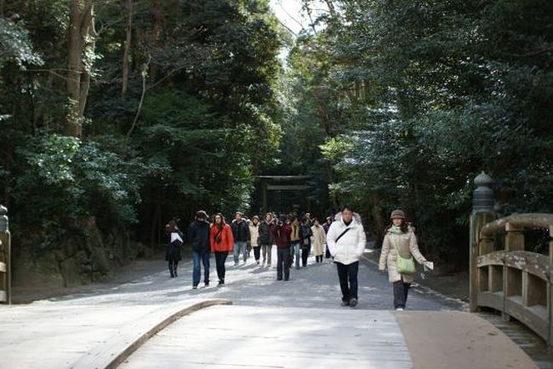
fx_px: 691
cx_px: 276
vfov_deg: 29.8
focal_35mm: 45
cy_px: 184
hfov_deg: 43.6
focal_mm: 30
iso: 100
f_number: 1.4
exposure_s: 1/1000
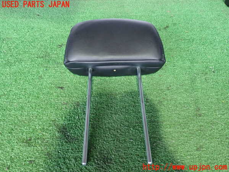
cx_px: 114
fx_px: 212
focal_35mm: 32
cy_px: 86
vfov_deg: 44.2
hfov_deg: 56.8
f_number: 2.4
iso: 640
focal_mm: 5.79
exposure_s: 1/30
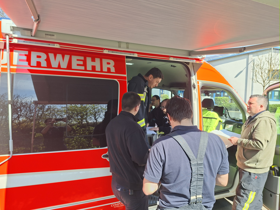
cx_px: 140
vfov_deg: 58.9
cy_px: 105
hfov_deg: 73.9
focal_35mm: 23
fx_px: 186
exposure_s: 1/487
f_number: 1.8
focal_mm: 5.54
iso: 50
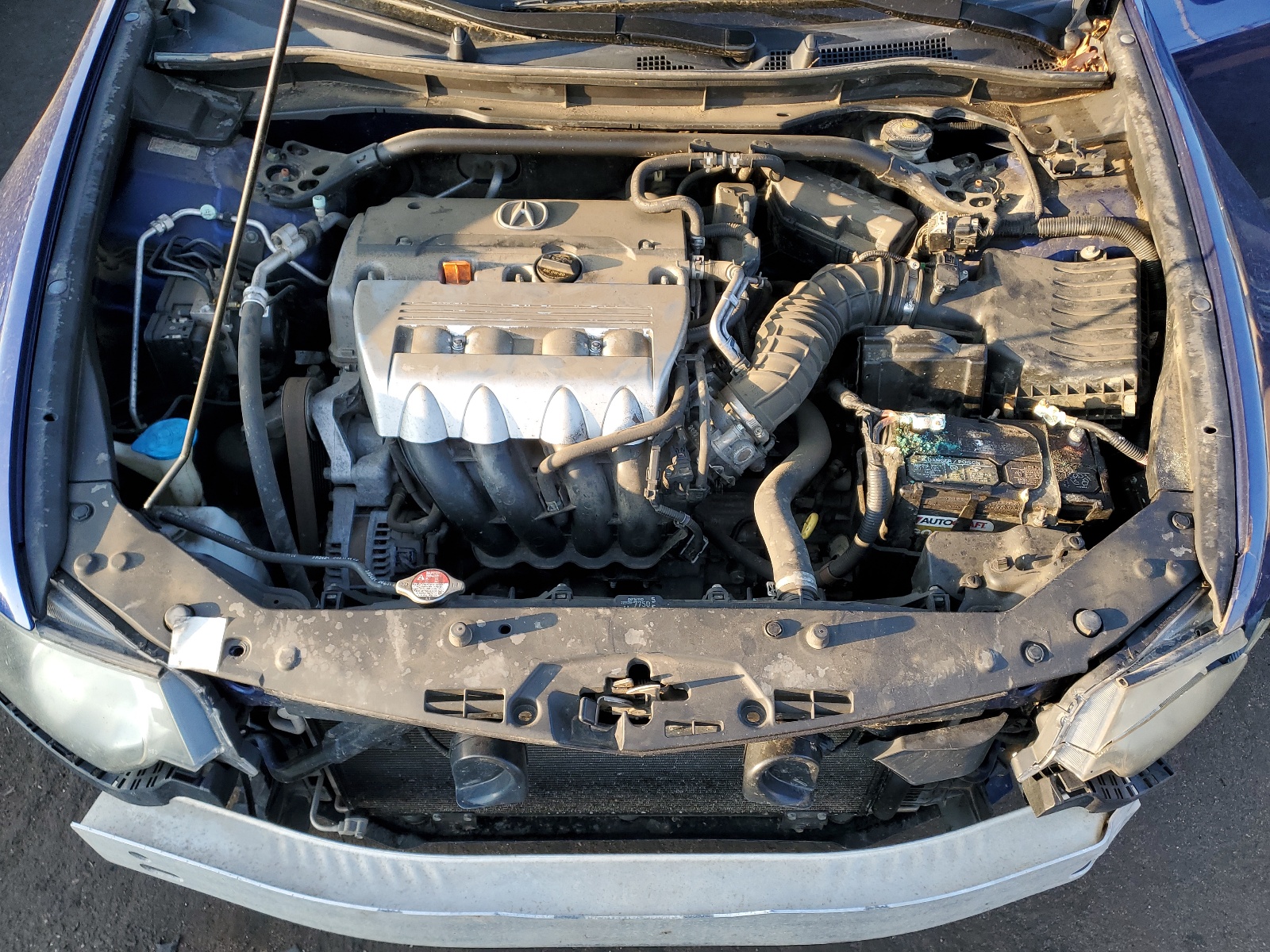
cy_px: 476
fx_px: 954
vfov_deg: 53.1
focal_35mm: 26
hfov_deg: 67.3
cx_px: 635
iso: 50
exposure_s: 1/244
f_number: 1.5
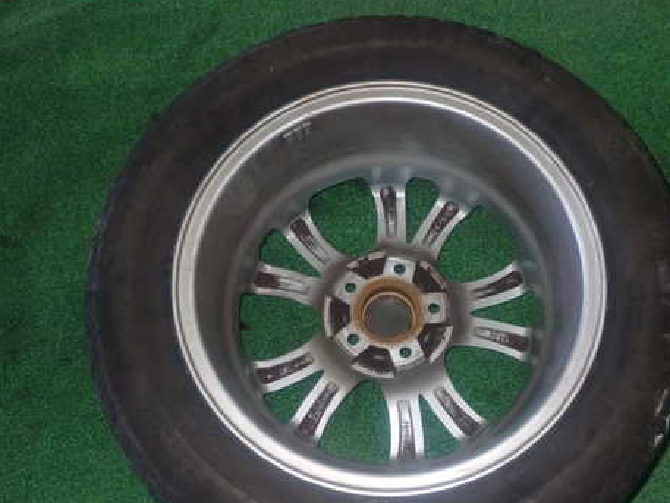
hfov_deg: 44.7
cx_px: 377
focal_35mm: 42
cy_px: 296
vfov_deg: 34.3
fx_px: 813
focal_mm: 5.79
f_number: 7.1
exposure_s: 1/30
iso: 800
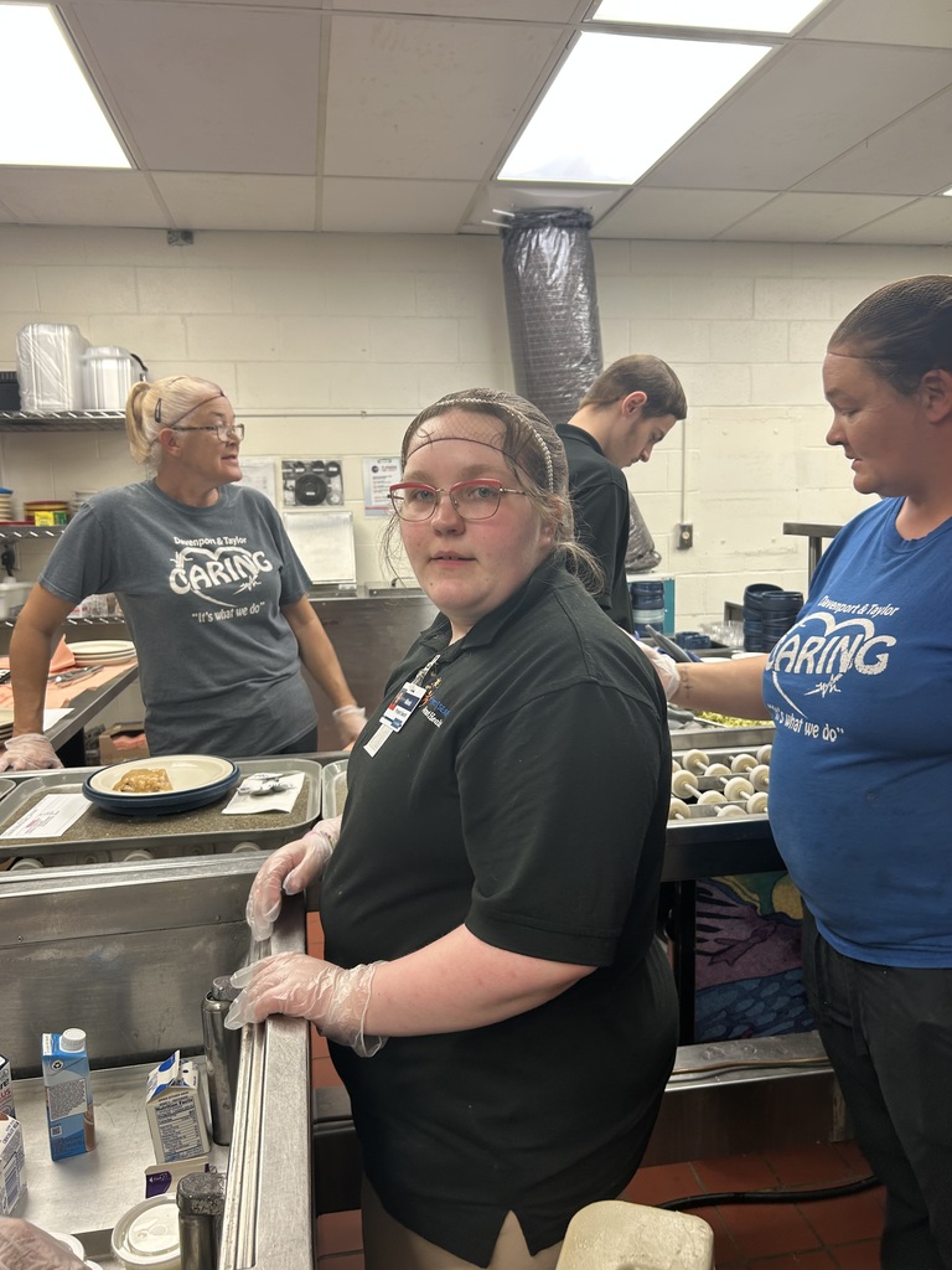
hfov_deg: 53.1
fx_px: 953
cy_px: 635
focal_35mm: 26
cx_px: 476
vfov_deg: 67.3
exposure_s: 1/60
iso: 64
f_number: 1.5
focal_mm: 5.7
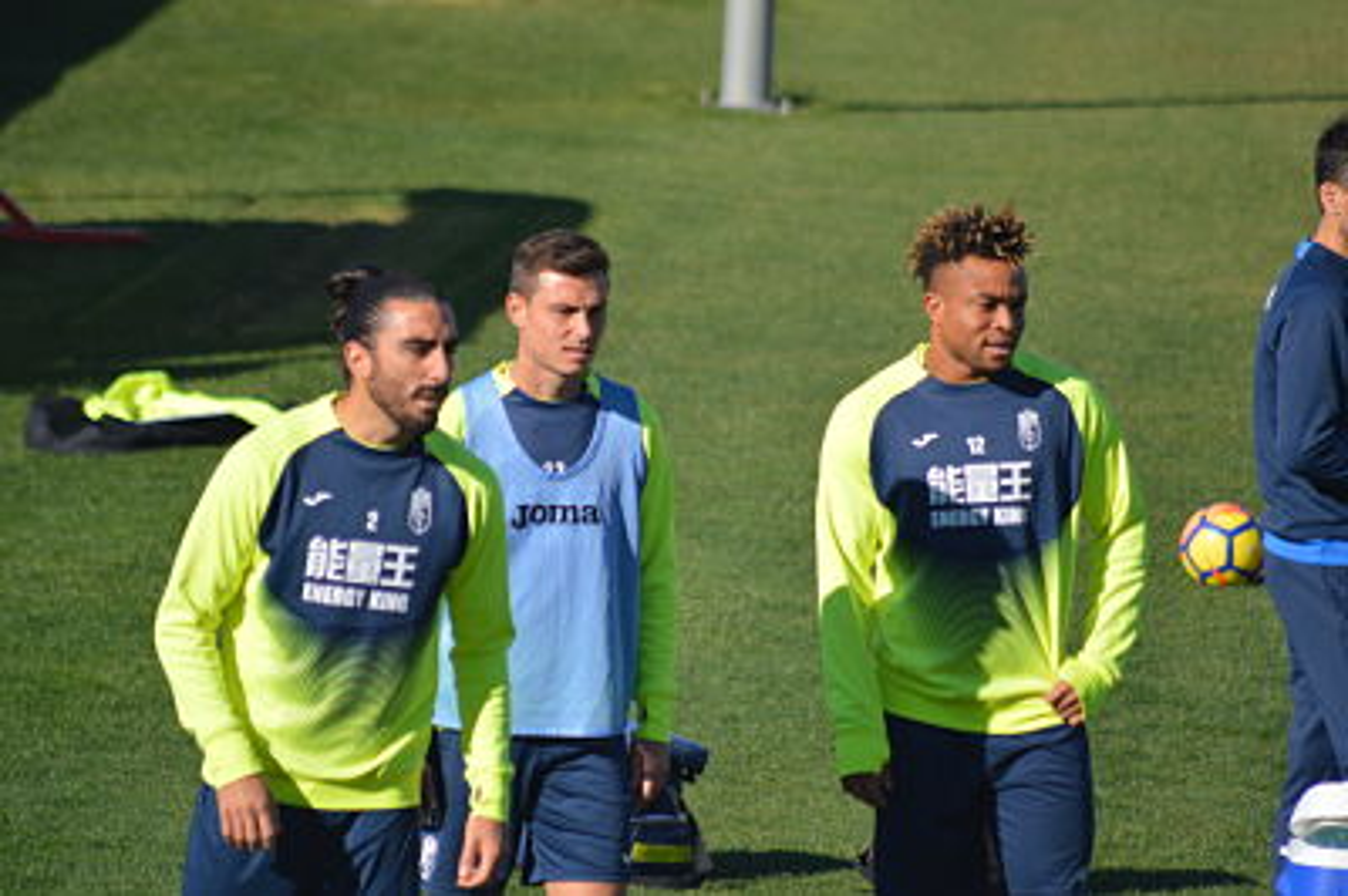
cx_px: 674
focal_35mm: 450
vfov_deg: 3.0
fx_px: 16836
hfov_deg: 4.6
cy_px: 448
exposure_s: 1/1600
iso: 400
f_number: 6.3
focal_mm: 300
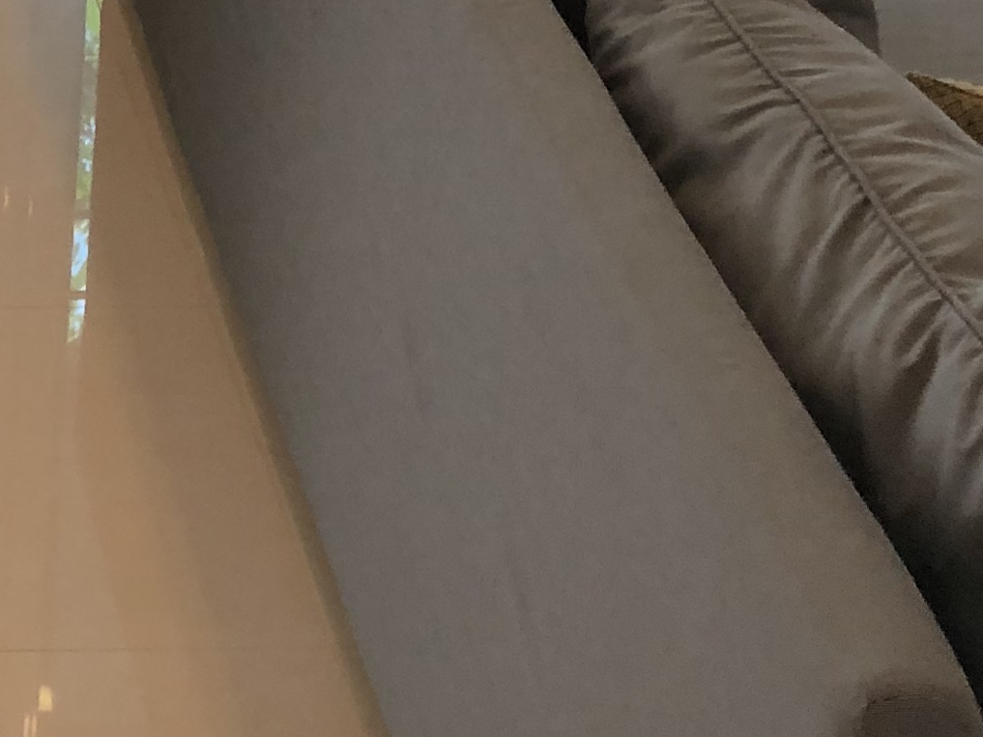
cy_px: -510
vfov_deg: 12.4
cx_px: -429
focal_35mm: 111
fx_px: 3152
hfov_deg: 16.4
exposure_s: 1/25
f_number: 1.8
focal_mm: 4
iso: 40
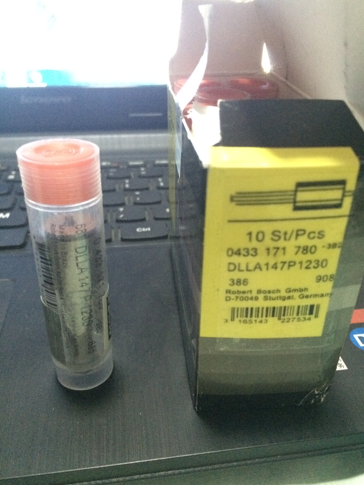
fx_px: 421
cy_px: 249
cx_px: 186
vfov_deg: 60.0
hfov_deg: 46.8
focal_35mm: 30
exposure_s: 1/17
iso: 2000
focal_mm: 4.15
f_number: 2.2
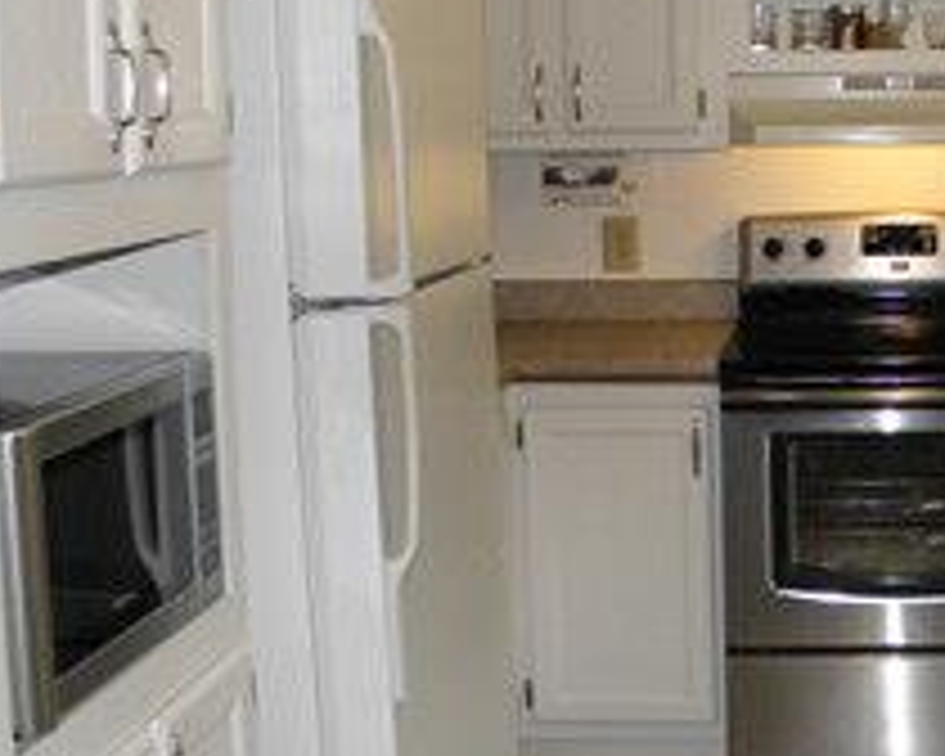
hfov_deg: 27.9
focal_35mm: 65
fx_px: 1818
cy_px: 340
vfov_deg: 23.5
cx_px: 873
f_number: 3.5
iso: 100
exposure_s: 1/30
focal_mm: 5
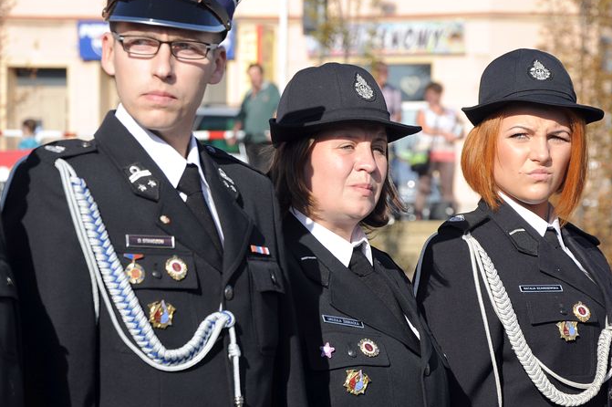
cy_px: 201
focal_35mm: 200
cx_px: 351
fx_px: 3390
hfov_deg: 10.3
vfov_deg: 6.9
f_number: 8
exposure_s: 1/1000
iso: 400
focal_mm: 105
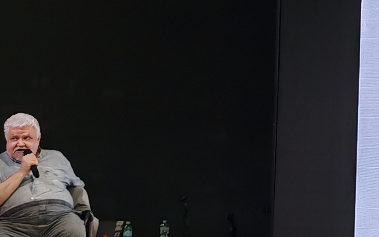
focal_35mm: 139
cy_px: 31
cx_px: 460
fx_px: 1436
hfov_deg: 14.5
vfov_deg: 9.4
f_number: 2
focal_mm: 6.83
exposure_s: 1/120
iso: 125
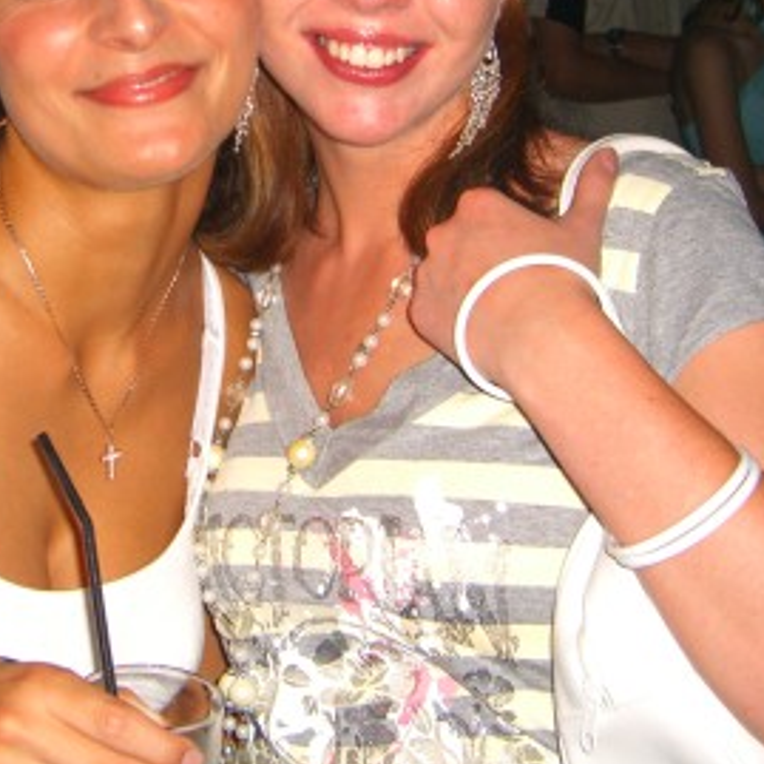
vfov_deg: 22.8
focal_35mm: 75
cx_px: 216
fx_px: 1873
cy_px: 165
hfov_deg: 22.9
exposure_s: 1/60
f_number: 2.8
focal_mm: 7.9
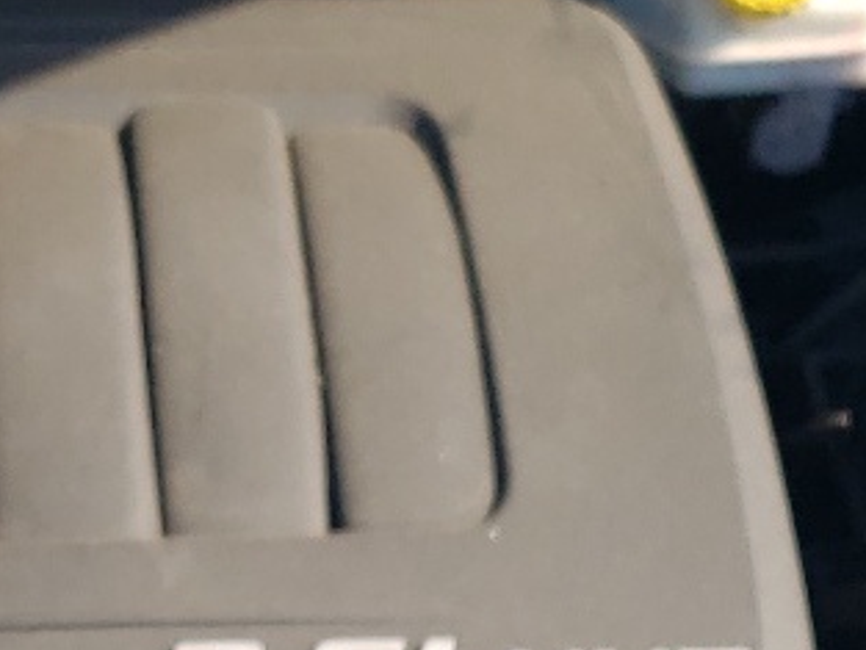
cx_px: -47
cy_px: 351
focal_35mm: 133
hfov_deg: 14.5
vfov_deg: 11.2
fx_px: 3329
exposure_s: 1/1667
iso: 50
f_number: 1.5
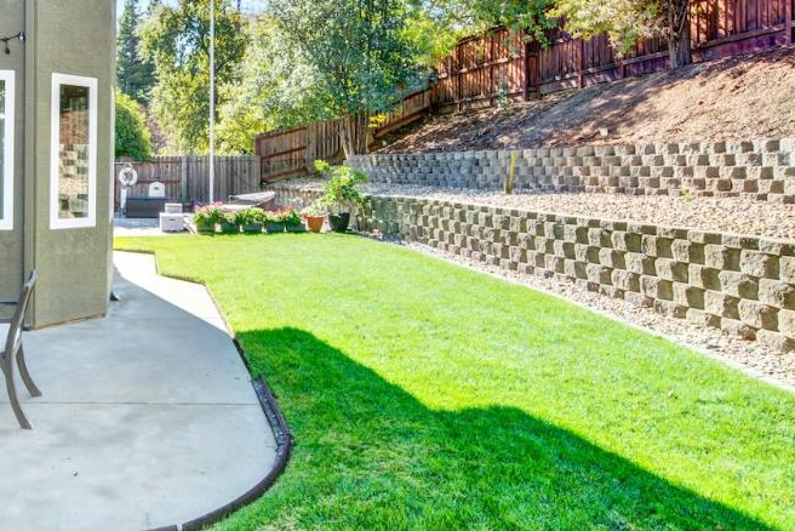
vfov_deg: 40.5
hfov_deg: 54.8
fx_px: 707
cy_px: 162
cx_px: 165
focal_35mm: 32
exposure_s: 1/25
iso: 100
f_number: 14
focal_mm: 14
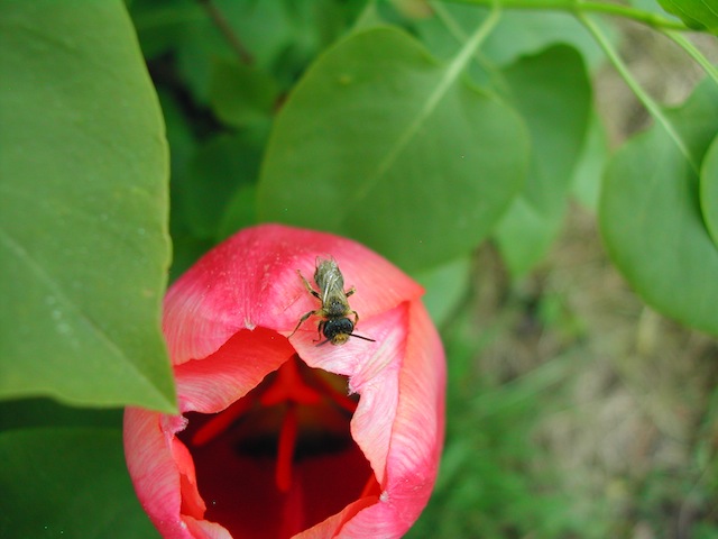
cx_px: 359
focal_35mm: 38
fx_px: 788
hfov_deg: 49.0
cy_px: 270
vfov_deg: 37.7
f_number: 2.8
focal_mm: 8
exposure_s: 1/165
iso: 100
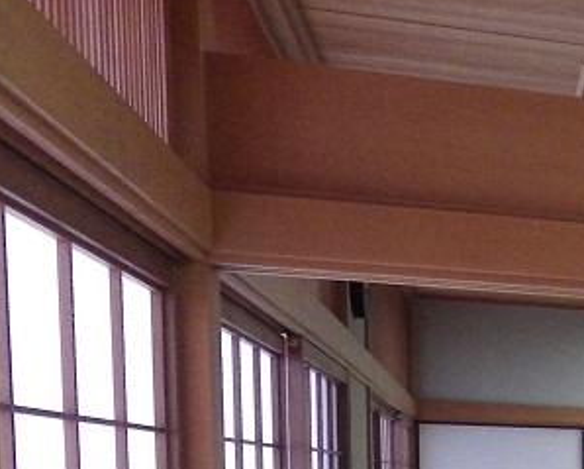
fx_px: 1246
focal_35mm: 72
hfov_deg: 20.8
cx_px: 960
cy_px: 622
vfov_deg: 19.5
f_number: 3.1
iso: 400
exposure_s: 1/45
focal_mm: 4
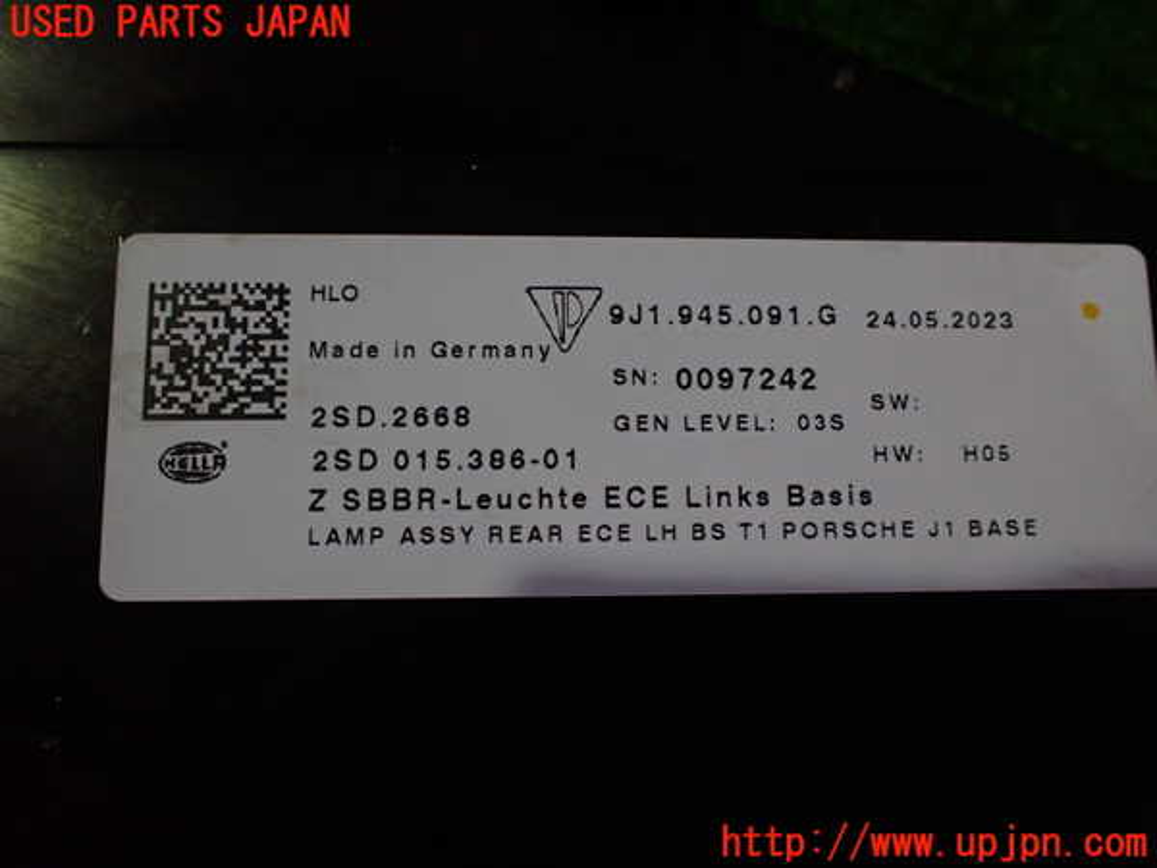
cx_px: 578
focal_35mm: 30
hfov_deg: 60.0
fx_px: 1003
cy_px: 434
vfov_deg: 46.8
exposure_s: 1/125
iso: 500
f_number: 2.3
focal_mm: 5.4
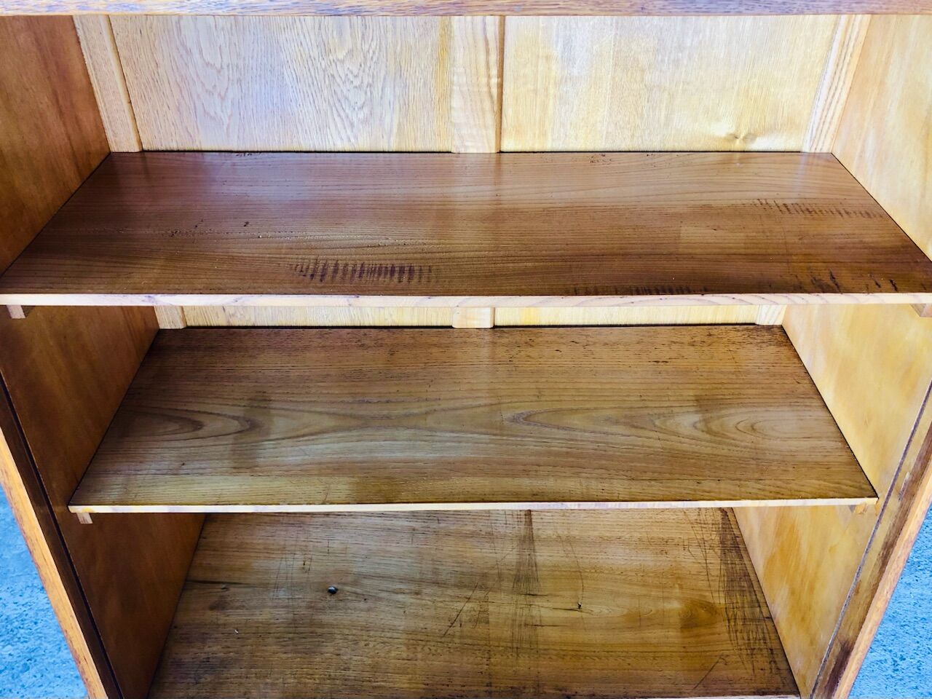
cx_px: 466
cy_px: 350
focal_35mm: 28
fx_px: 754
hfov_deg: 63.4
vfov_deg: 49.7
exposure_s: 1/15
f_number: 1.8
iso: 40
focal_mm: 3.99
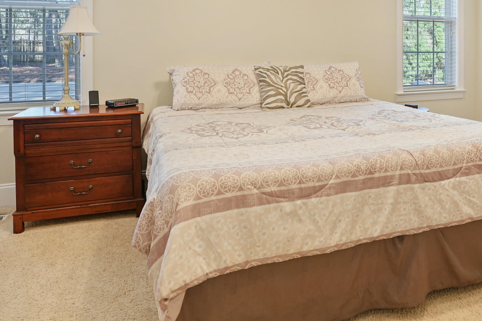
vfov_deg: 44.4
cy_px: 70
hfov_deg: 64.5
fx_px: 375
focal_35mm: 28
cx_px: 304
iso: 1250
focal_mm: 16
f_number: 4
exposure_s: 1/30
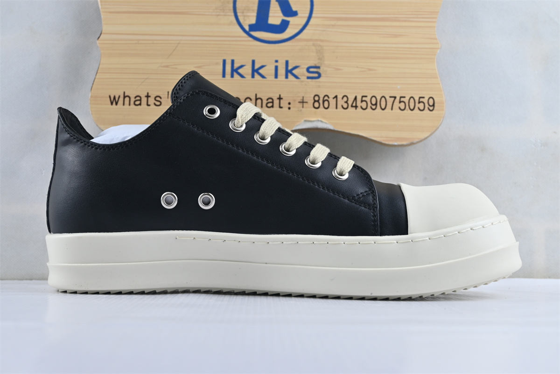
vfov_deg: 28.5
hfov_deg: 41.7
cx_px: 280
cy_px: 187
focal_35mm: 47
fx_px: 735
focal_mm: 31.5
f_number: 5
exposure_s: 1/40
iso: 100
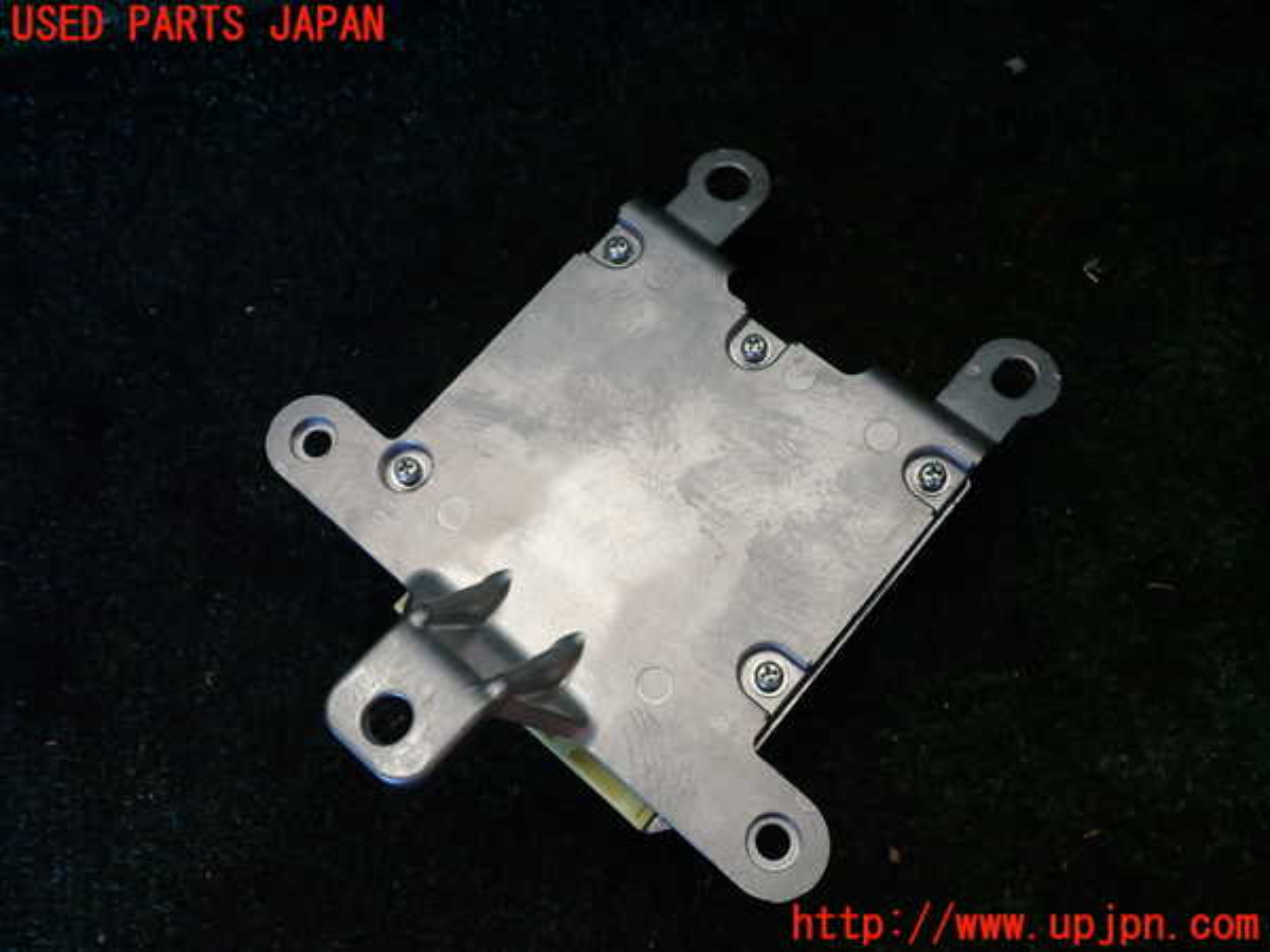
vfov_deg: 46.8
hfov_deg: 60.0
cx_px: 635
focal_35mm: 30
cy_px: 476
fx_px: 1101
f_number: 2.3
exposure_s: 1/100
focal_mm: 5.4
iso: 100
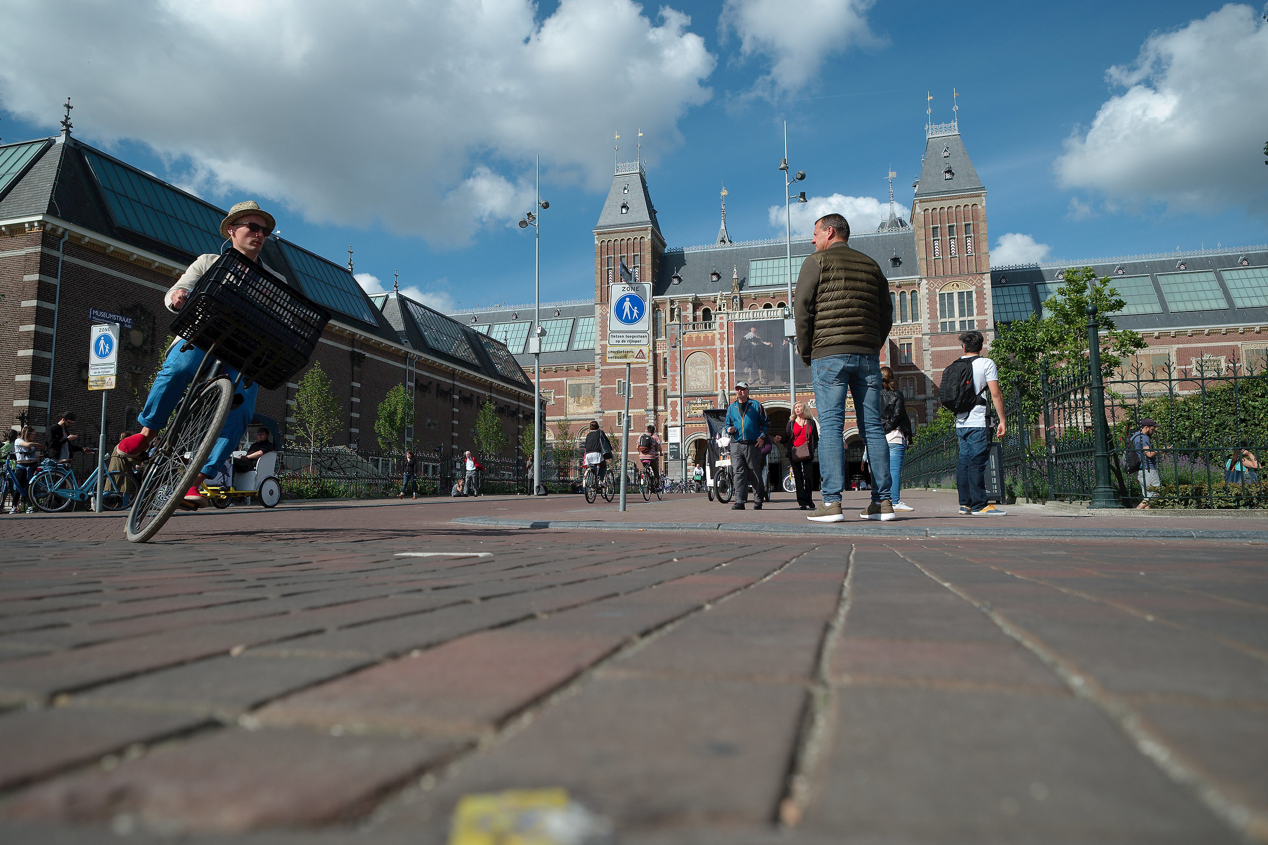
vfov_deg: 57.2
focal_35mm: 22
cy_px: 417
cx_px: 618
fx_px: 775
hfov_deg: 78.6
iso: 200
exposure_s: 1/1000
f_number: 4
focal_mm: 14
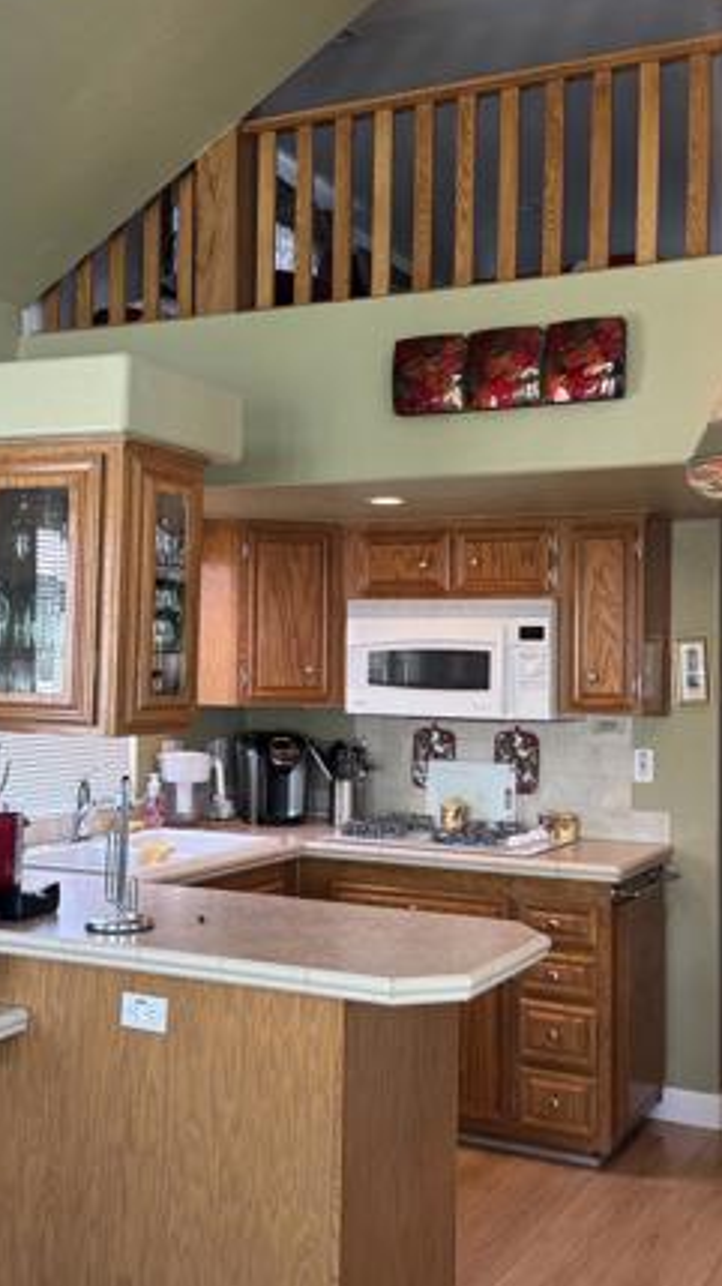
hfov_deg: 30.4
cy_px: 639
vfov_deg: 51.6
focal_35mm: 39
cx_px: 395
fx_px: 1329
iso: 200
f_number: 1.78
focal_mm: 6.76
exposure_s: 1/120
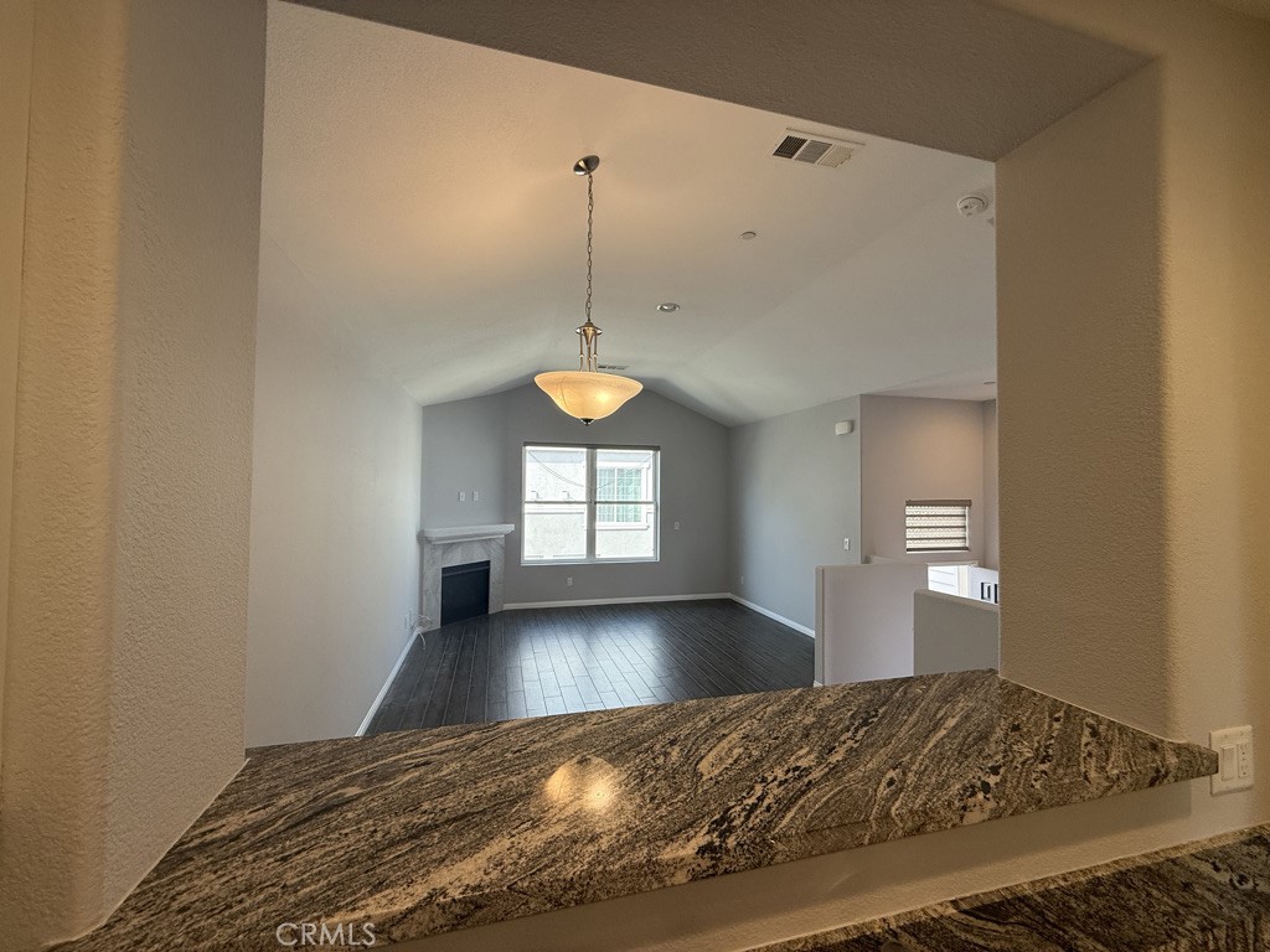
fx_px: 514
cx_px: 635
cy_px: 476
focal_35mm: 14
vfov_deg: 85.7
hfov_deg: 102.1
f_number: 2.2
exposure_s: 1/120
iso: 100
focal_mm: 2.22
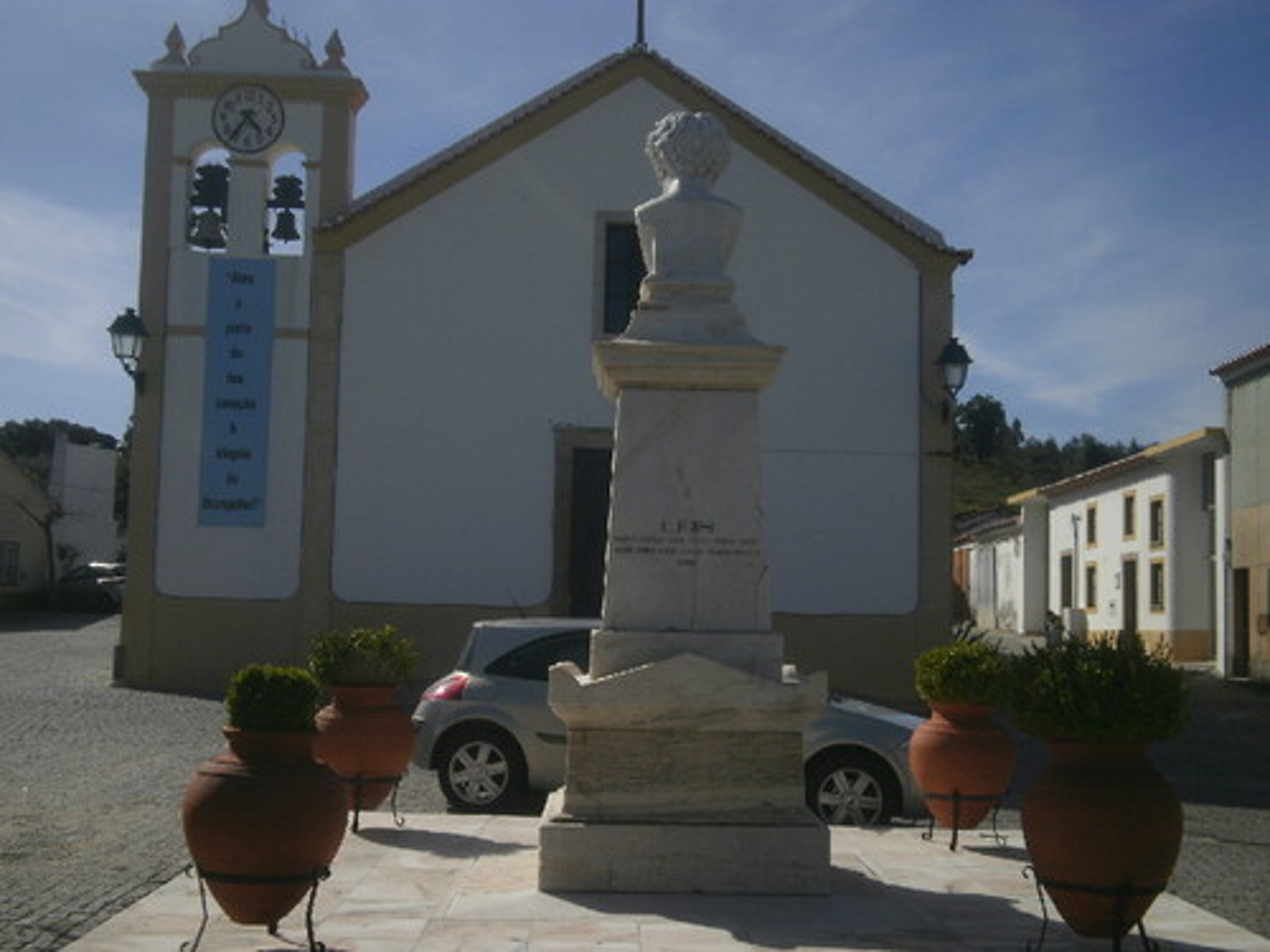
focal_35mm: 43
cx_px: 635
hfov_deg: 43.9
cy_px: 476
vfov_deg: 33.6
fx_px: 1578
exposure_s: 1/400
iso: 100
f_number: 10.1
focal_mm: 7.61
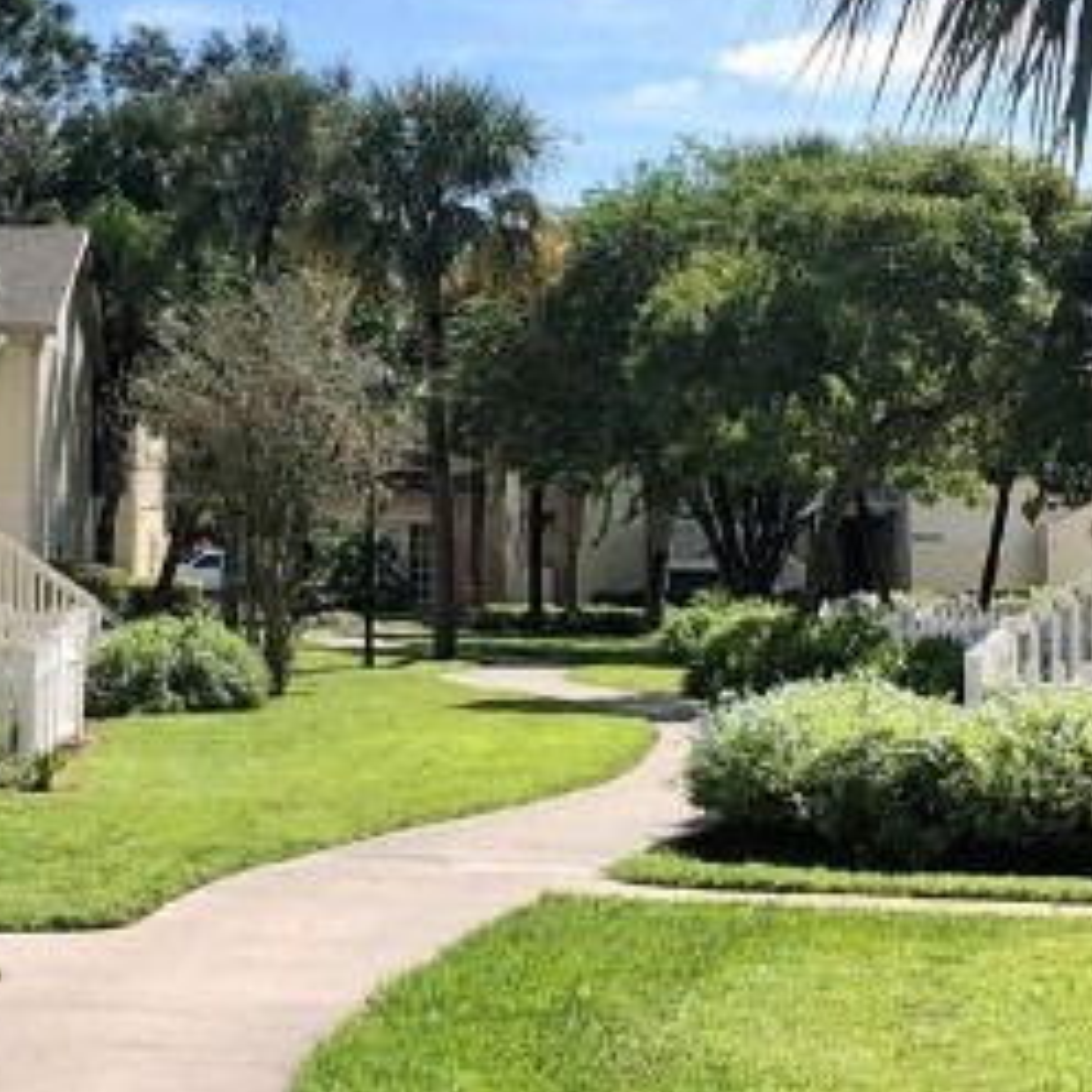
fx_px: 3640
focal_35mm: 102
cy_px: 286
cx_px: 141
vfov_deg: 17.0
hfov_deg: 16.9
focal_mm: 3.99
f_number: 1.8
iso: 20
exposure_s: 1/1869
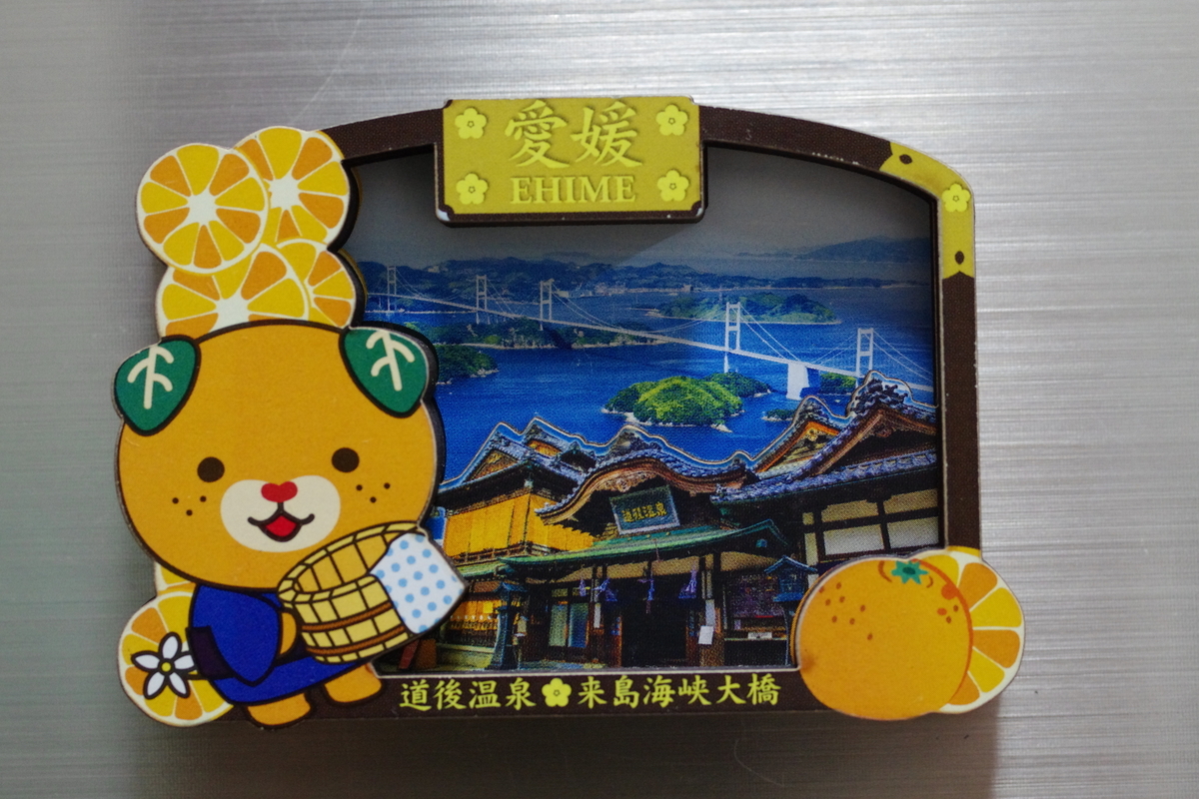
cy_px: 400
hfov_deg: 27.0
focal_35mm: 75
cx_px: 600
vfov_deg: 18.2
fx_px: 2498
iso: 3200
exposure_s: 1/100
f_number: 4
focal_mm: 50
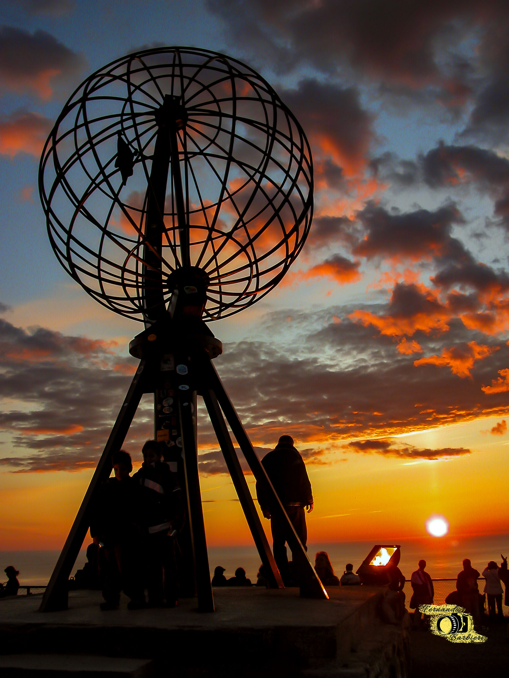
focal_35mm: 36
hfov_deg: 39.7
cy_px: 341
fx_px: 706
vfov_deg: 51.4
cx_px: 261
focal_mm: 8.9
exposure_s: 1/160
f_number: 4.5
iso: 100
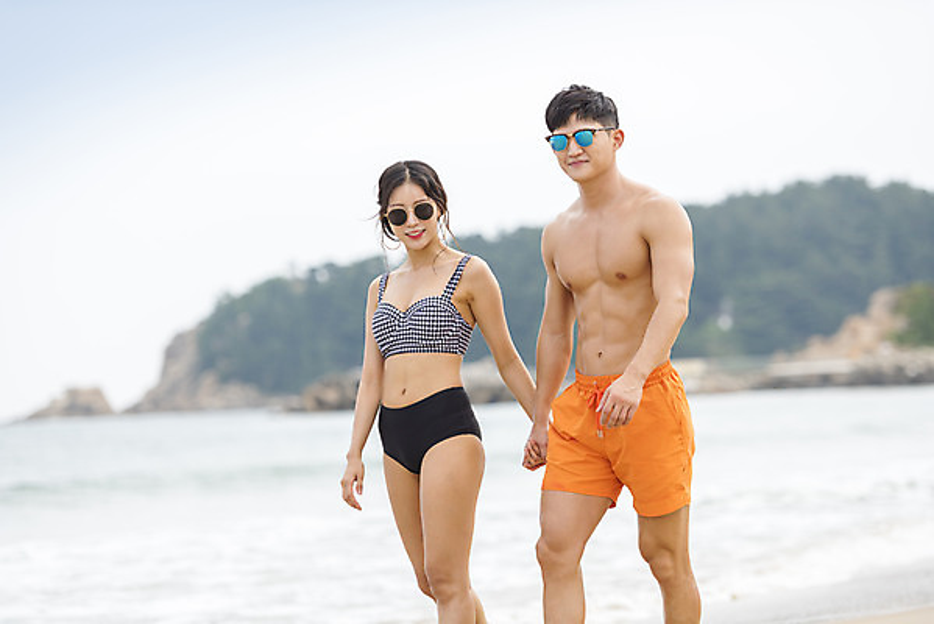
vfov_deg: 11.4
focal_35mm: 120
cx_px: 467
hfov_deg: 17.1
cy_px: 312
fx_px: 3115
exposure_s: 1/2500
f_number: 2.8
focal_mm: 120
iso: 125
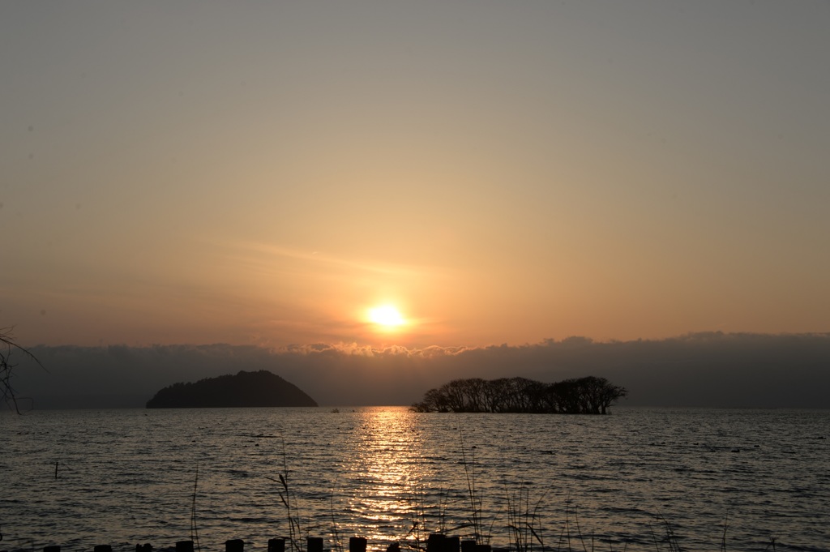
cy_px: 276
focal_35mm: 65
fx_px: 1497
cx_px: 415
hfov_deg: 31.0
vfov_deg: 20.9
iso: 100
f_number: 10
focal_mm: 65
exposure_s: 1/400
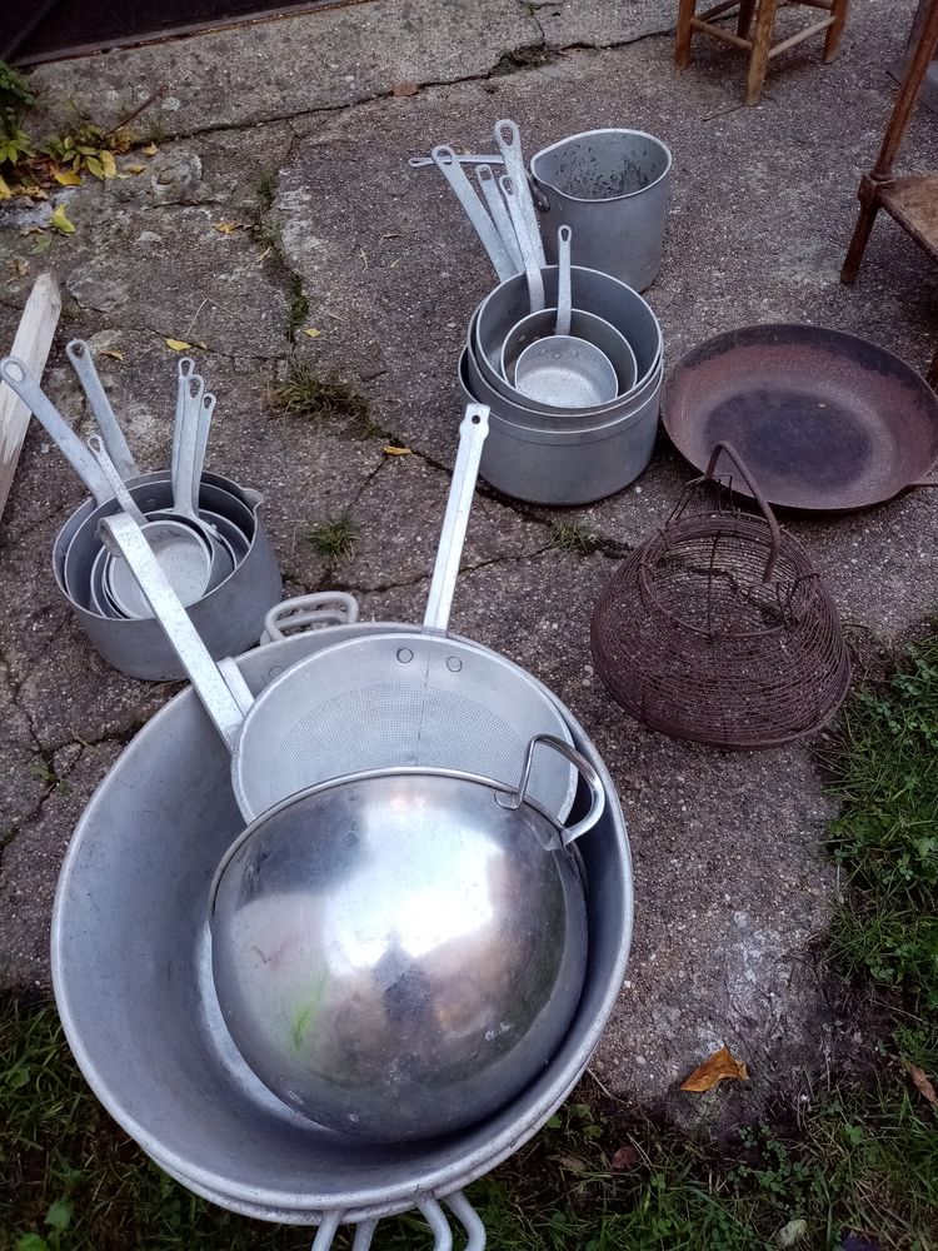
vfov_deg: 67.3
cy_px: 626
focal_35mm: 26
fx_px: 939
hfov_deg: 53.1
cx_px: 469
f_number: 1.8
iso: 130
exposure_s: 1/100
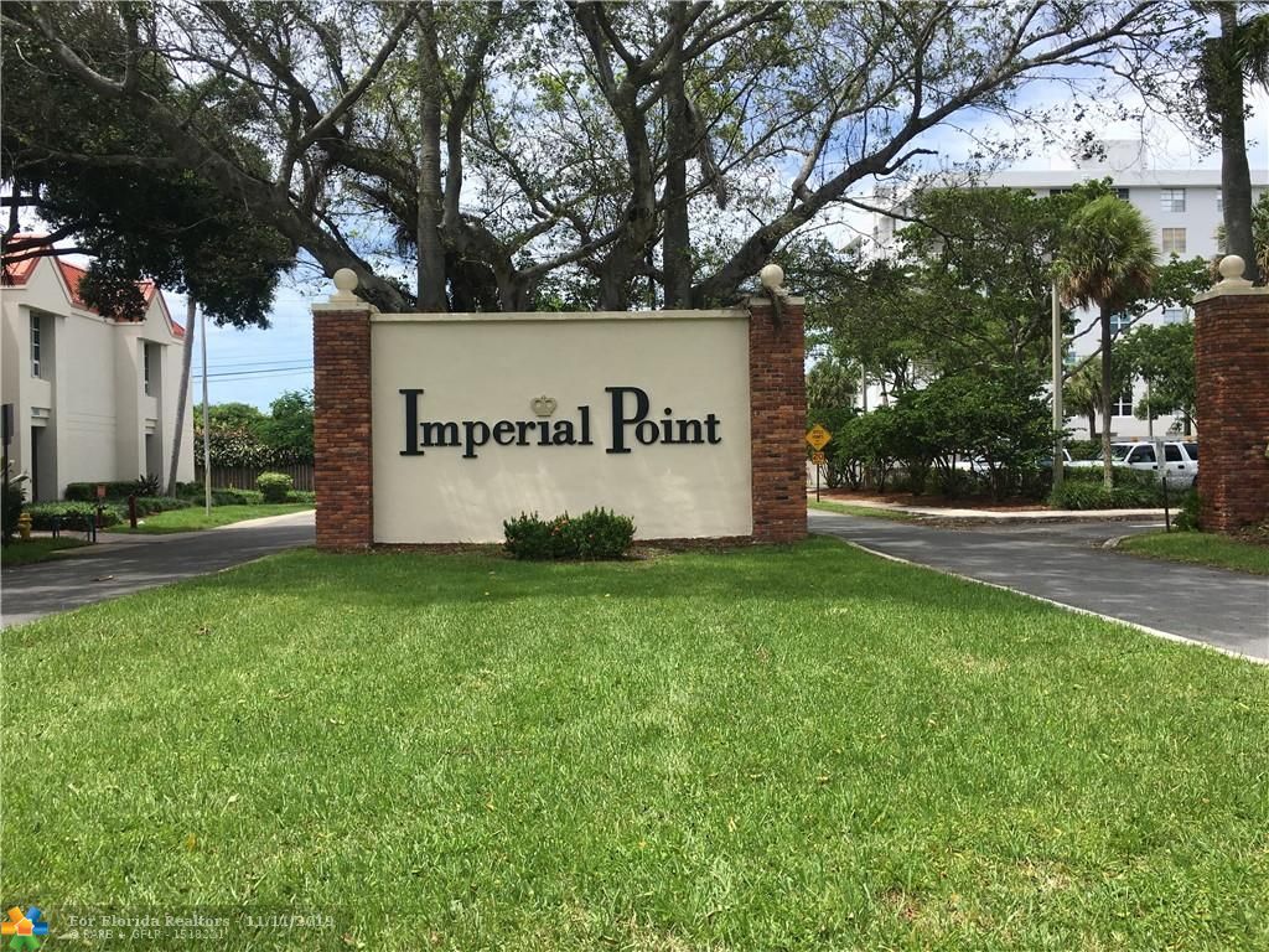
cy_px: 476
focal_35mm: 29
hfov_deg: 61.7
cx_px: 634
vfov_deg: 48.2
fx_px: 1063
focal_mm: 4.15
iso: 25
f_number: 2.2
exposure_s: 1/1399
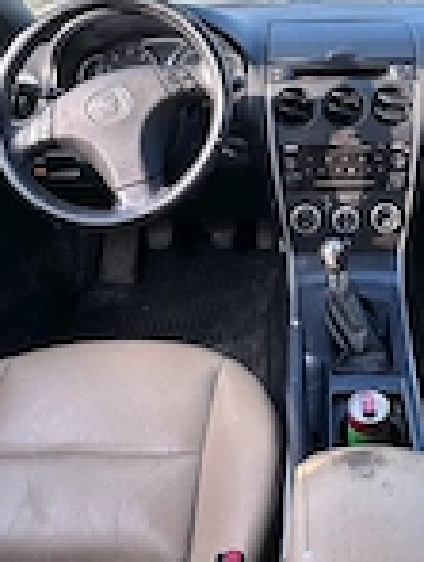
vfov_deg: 45.2
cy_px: 76
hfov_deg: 36.9
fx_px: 618
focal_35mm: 38
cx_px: 325
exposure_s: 1/216
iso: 40
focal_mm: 2.22
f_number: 2.2
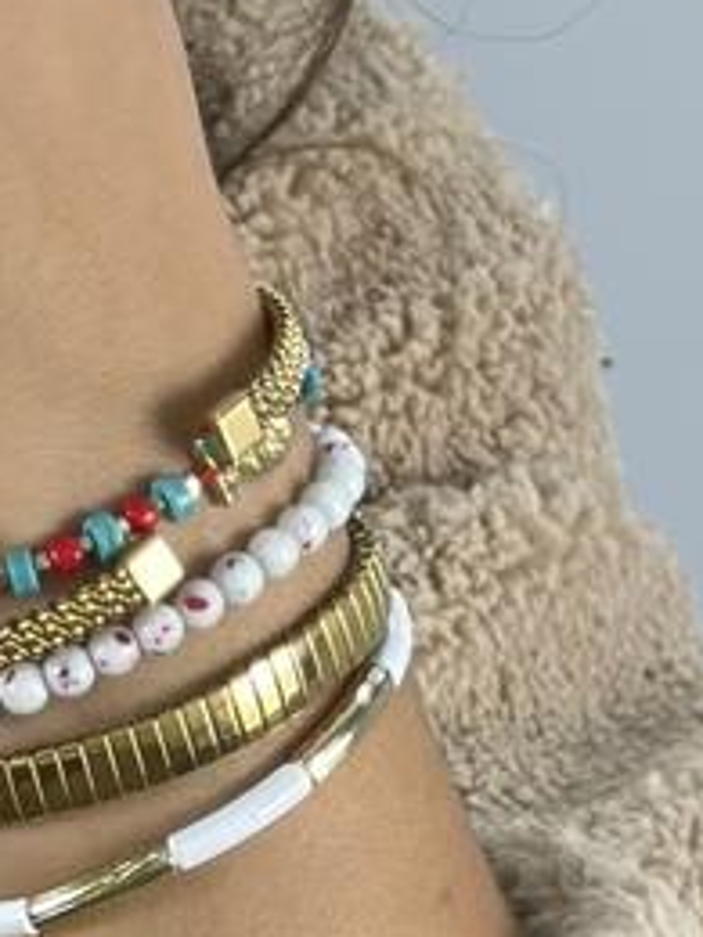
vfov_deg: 6.5
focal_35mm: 295
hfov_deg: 4.9
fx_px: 7988
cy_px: 1751
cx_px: -1082
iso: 80
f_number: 1.78
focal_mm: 6.86
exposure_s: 1/141
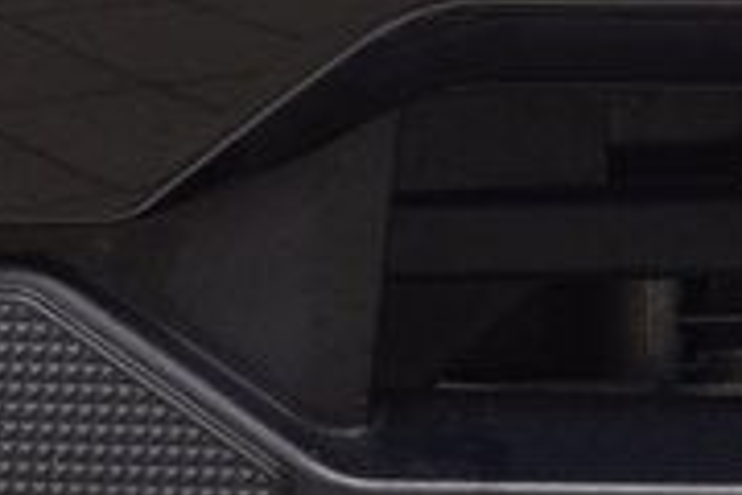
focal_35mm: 529
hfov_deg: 3.8
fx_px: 10902
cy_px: 146
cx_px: -1018
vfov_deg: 2.6
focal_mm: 62
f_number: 7.1
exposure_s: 1/30
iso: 1100
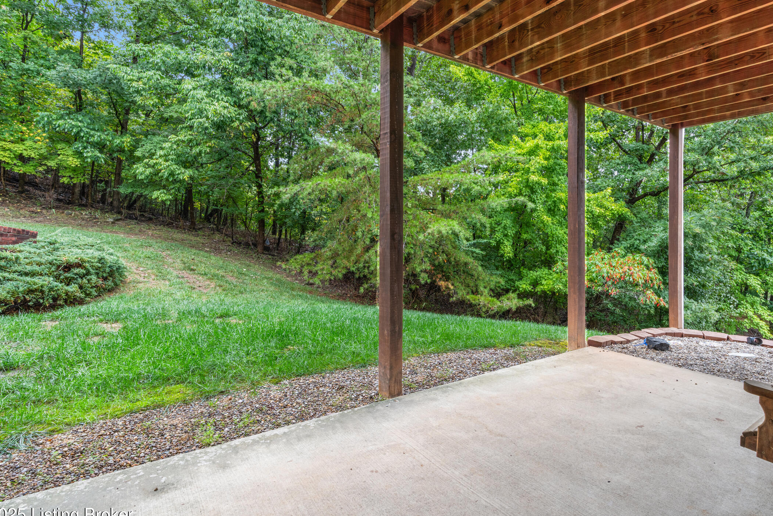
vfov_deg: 64.5
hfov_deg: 86.5
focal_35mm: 19
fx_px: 408
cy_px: 236
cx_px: 433
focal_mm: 16
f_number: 10
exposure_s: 1/25
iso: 400
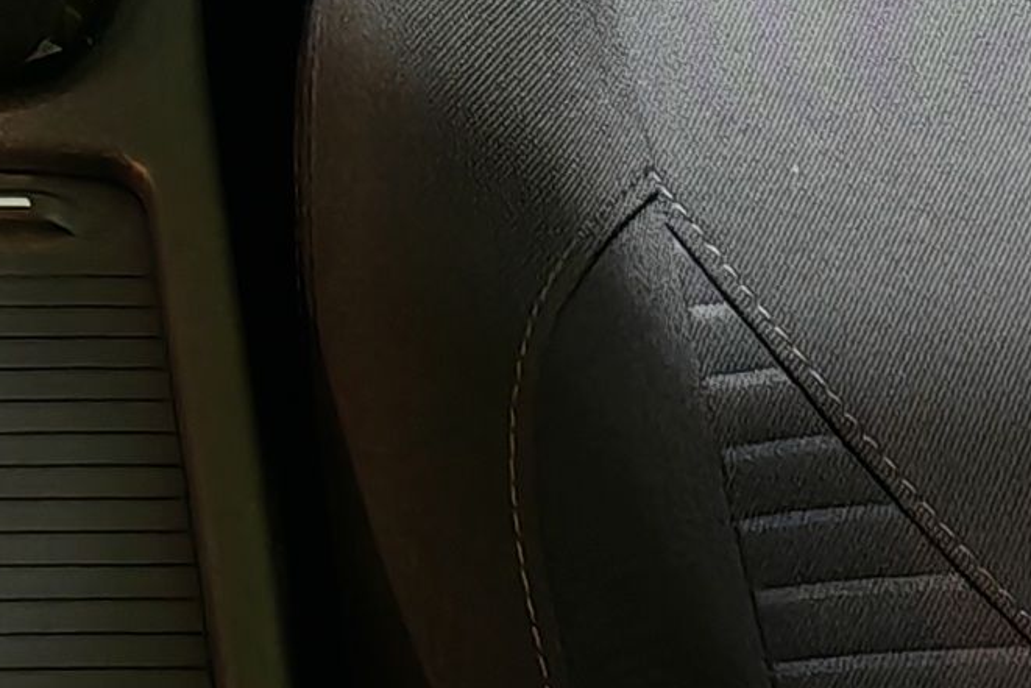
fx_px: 4984
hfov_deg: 11.4
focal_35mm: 174
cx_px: -399
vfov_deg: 7.1
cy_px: -1281
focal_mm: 6.83
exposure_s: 1/33
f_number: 1.4
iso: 100
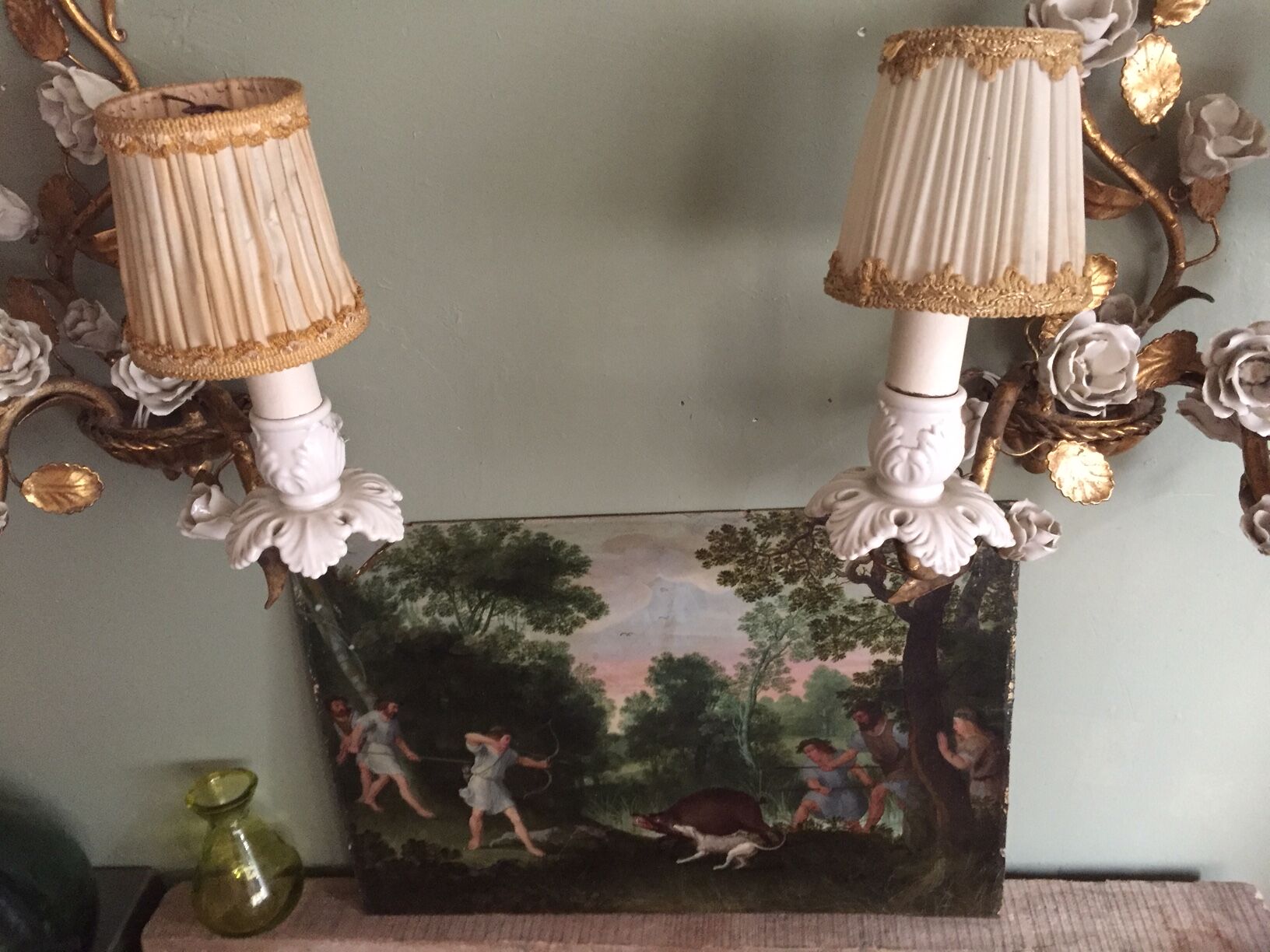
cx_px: 635
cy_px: 476
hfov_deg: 61.7
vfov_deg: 48.2
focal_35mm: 29
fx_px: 1064
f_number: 2.2
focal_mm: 4.15
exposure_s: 1/17
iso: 320
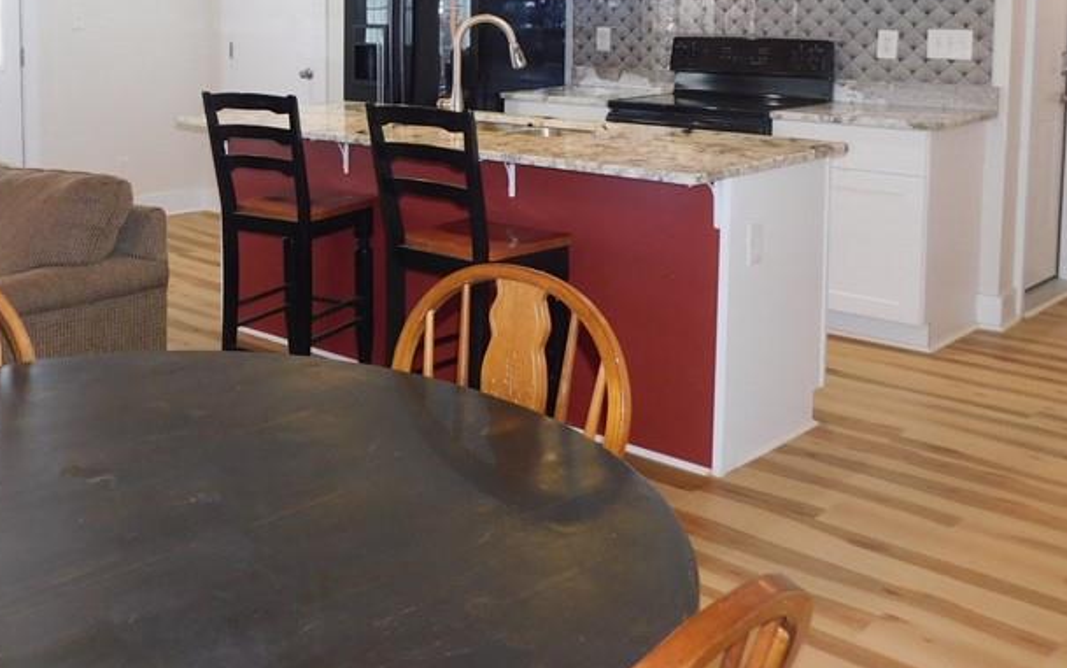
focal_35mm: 41
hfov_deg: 45.9
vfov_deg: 30.1
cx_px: 226
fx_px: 1193
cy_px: 84
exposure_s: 1/30
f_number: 3
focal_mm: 4
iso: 160
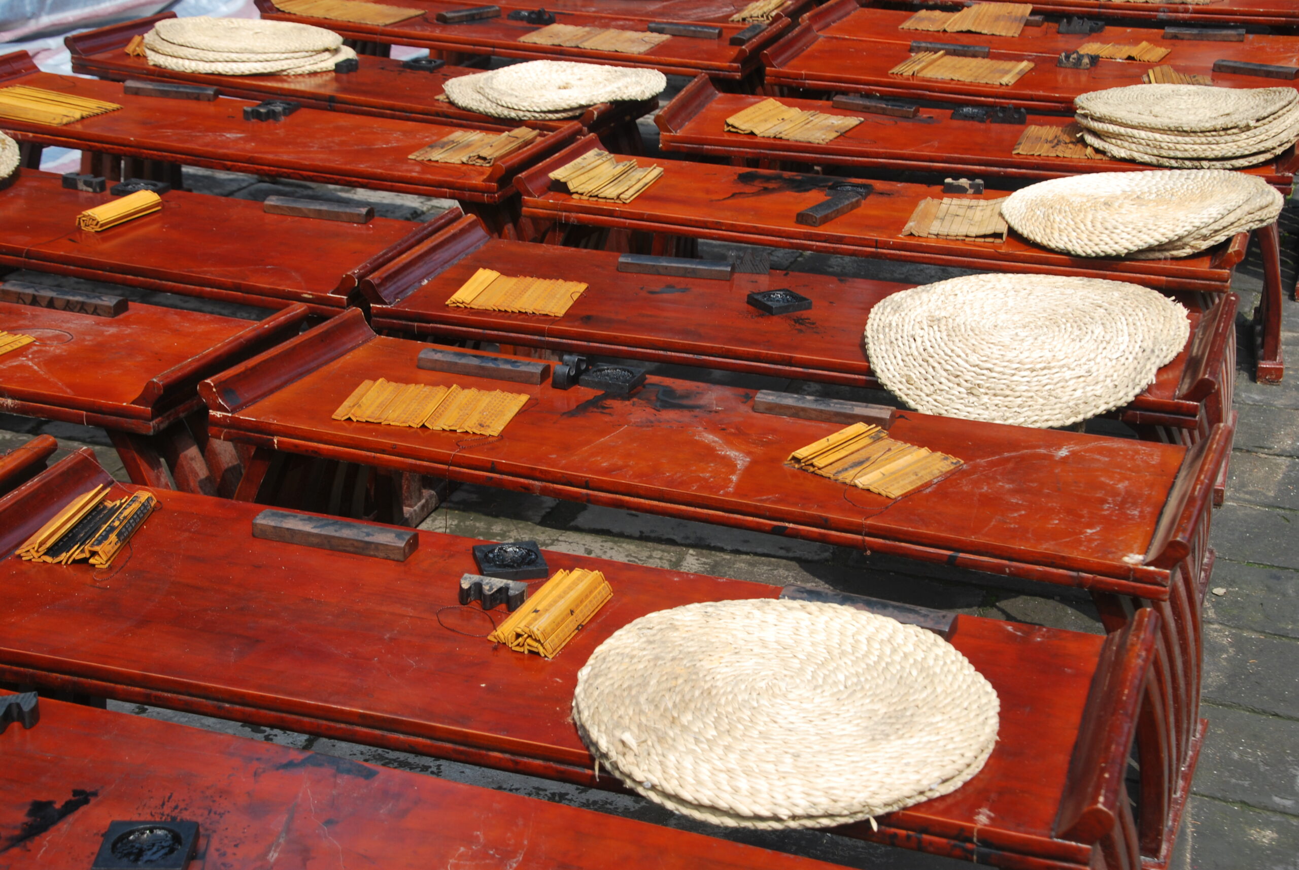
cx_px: 650
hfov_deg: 35.0
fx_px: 2059
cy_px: 435
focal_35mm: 57
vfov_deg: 23.8
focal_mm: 38
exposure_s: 1/200
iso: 100
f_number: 7.1
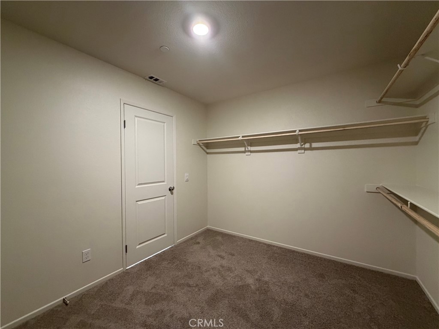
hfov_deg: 102.1
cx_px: 220
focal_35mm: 14
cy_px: 164
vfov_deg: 85.7
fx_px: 178
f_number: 2.2
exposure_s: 1/60
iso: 400
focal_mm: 2.22
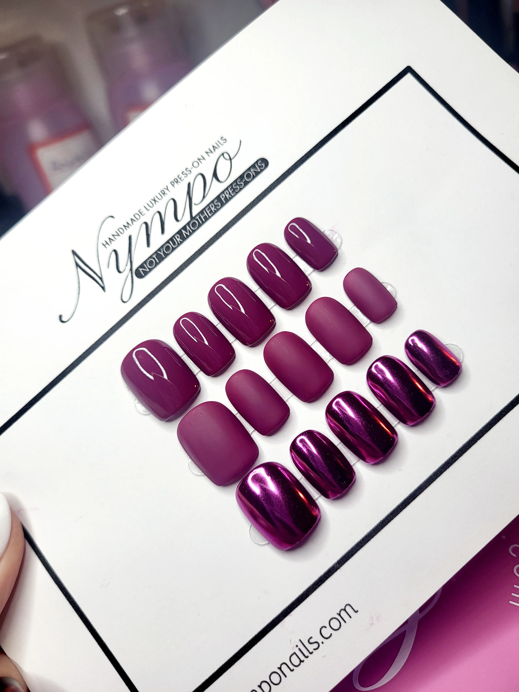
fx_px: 520
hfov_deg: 53.1
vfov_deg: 67.3
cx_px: 260
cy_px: 346
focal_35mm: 26
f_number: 1.8
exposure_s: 1/217
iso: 40
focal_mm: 5.4
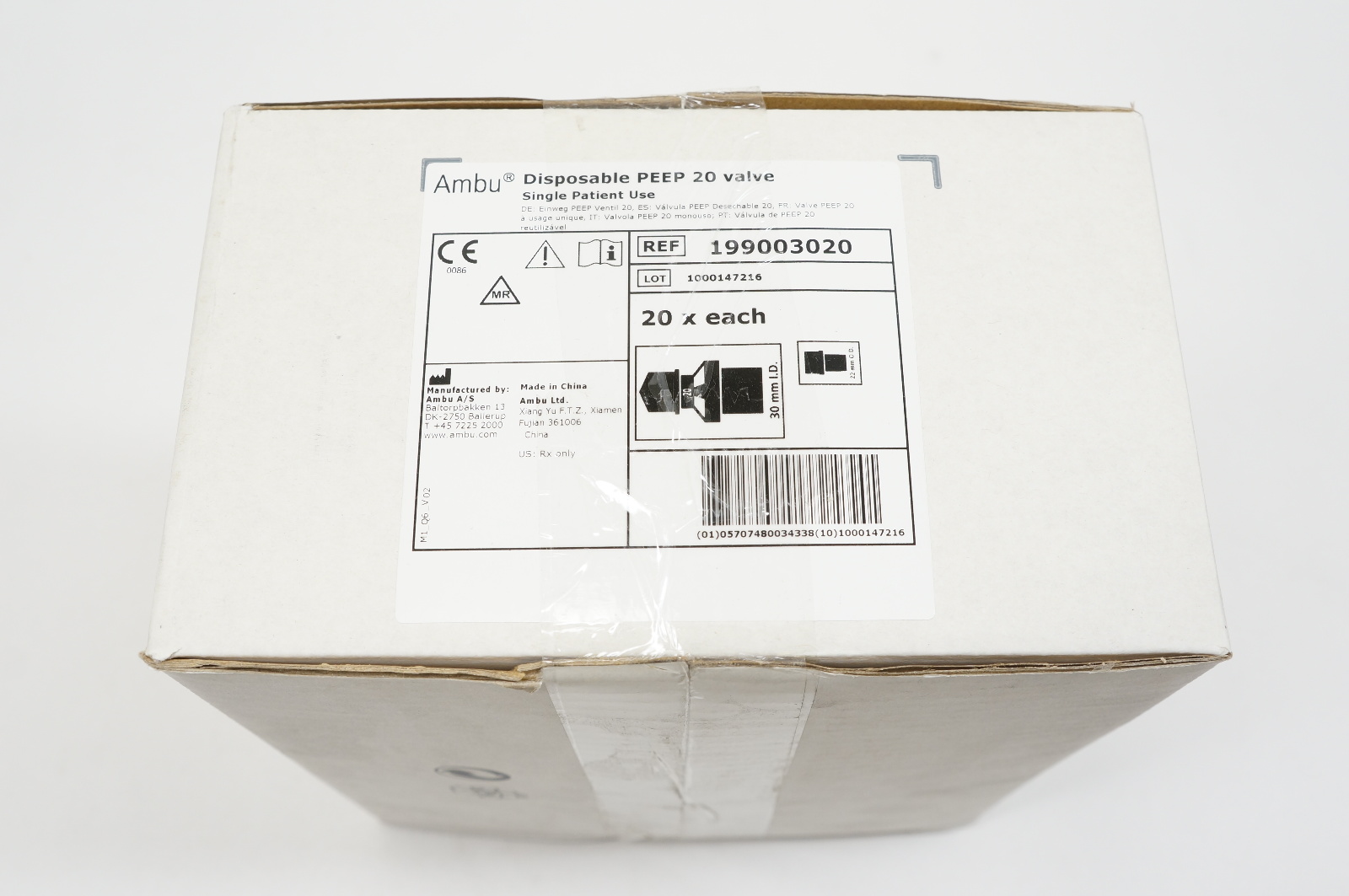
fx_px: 1347
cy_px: 448
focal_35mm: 36
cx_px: 674
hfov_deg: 53.2
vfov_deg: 36.8
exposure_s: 1/60
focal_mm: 24
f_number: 6.3
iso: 400
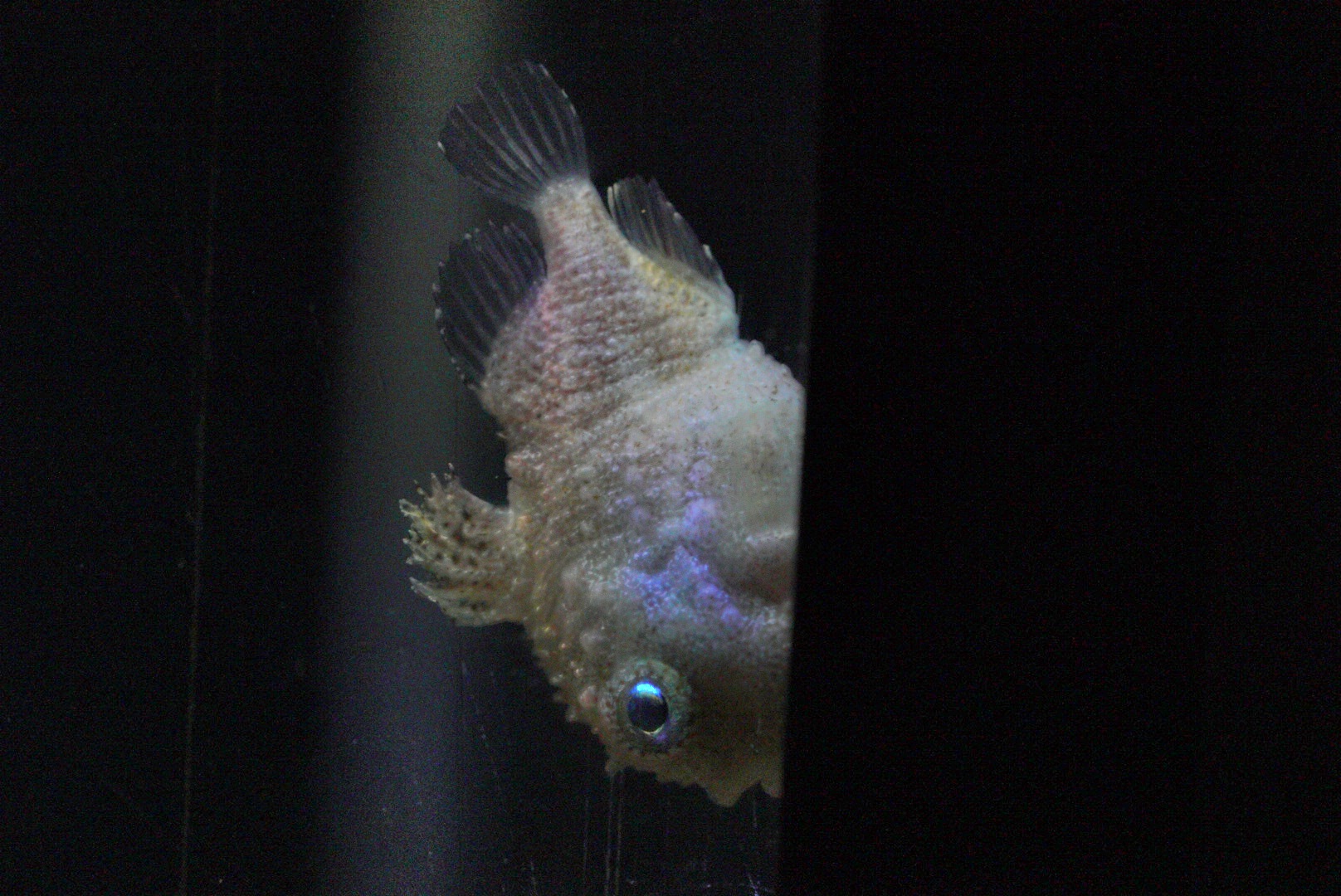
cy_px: 448
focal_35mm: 135
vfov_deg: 10.2
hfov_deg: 15.2
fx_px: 5032
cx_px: 670
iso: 6400
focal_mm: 90
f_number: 5.6
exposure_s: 1/161
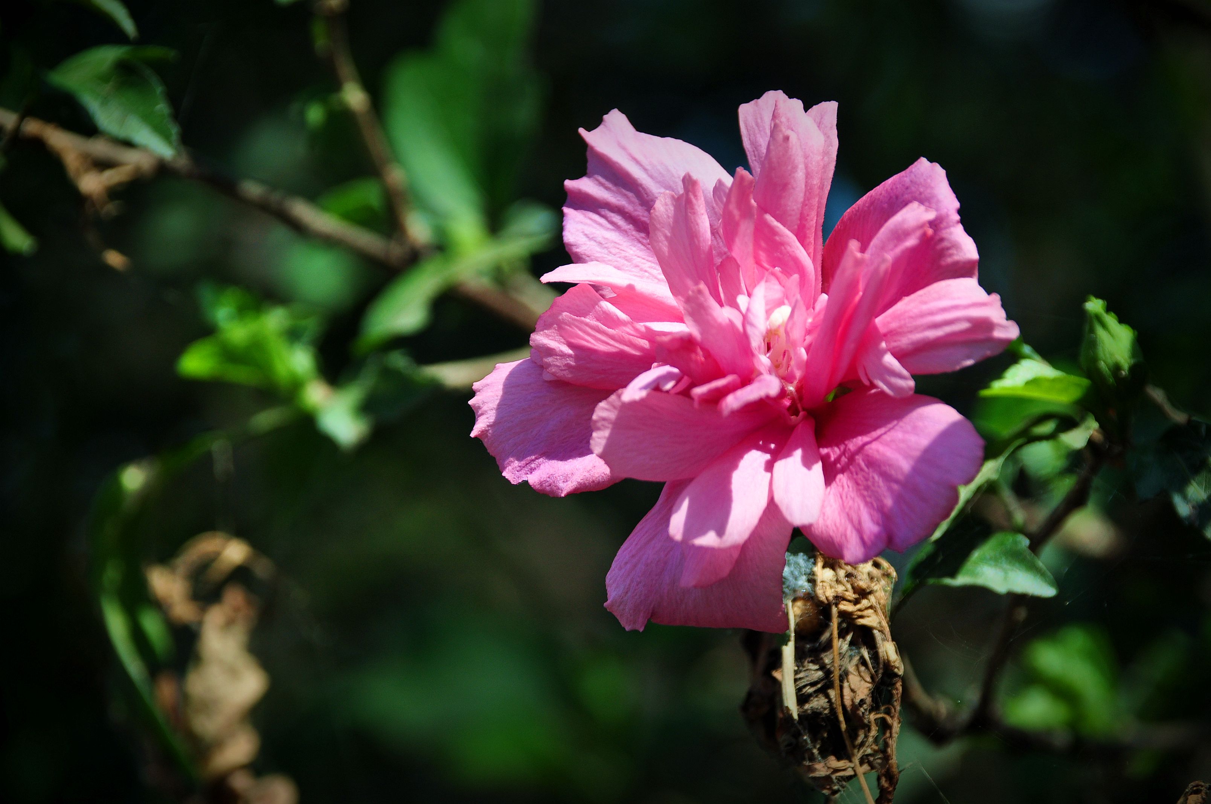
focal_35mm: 300
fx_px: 10079
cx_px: 606
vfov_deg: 4.6
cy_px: 402
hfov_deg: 6.9
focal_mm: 200
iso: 250
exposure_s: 1/250
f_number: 6.3
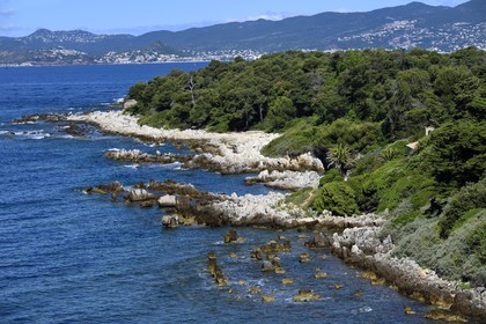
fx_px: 1512
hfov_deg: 18.3
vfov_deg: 12.2
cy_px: 162
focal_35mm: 112
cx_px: 243
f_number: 8
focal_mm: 112
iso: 100
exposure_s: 1/250
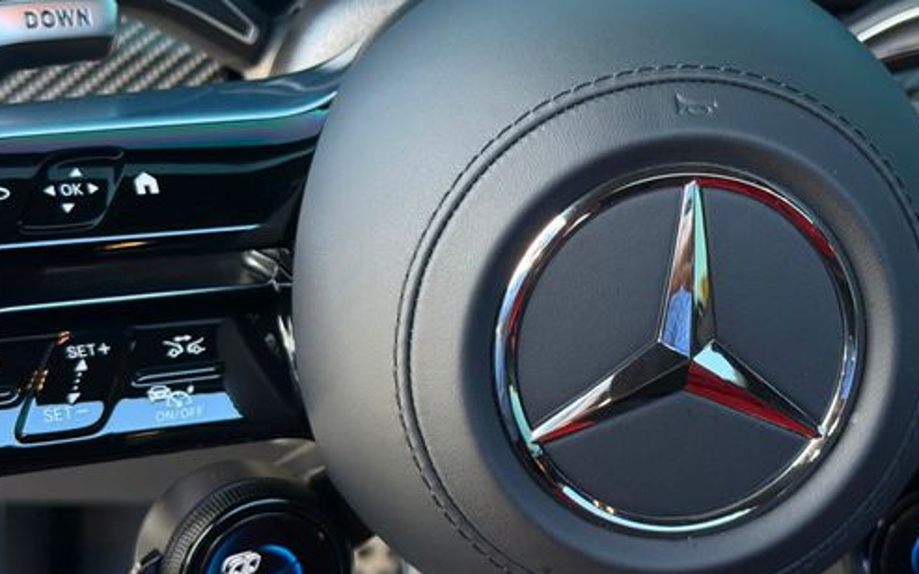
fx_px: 1653
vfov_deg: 19.7
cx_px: 583
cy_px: 239
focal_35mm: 66
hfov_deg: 30.9
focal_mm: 6.76
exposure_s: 1/110
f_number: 1.78
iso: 160
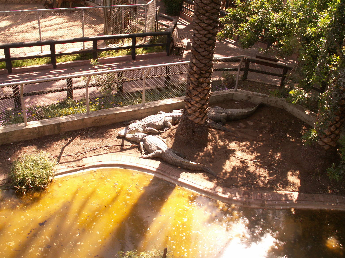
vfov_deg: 39.7
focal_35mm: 36
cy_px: 128
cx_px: 177
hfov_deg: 51.3
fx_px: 359
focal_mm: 5.86
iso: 50
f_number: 5
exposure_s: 1/100
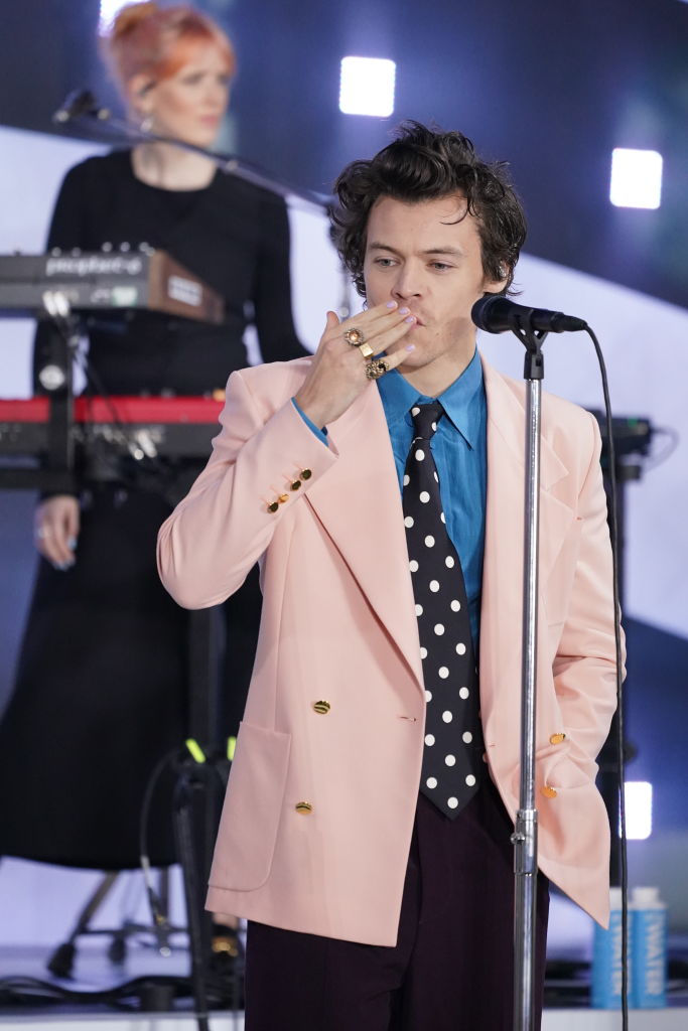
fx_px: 8596
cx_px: 344
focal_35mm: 300
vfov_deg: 6.9
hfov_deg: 4.6
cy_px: 516
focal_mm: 300
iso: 6400
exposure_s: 1/500
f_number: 5.6
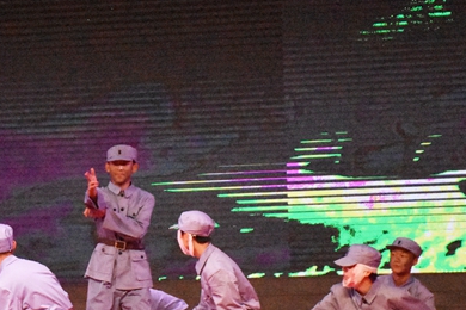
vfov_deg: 6.8
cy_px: 159
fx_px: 2628
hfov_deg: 10.1
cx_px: 80
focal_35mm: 203
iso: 16000
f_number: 5
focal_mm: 66
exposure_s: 1/1600
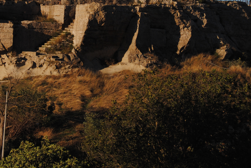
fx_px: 838
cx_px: 73
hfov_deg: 17.0
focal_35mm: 120
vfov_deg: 11.4
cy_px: 16
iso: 200
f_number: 7.1
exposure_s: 1/1600
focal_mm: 42
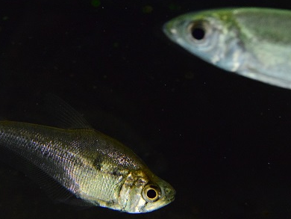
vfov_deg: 12.2
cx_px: 73
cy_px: 135
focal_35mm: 122
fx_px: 1024
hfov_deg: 16.1
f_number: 13
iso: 6400
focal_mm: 55
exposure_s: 1/160
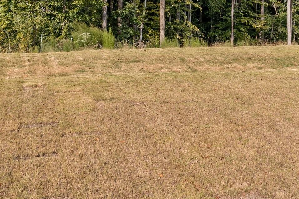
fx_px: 498
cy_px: 2
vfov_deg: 21.8
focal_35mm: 60
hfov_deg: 32.3
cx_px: 250
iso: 100
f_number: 5.6
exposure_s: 1/400
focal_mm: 10.26
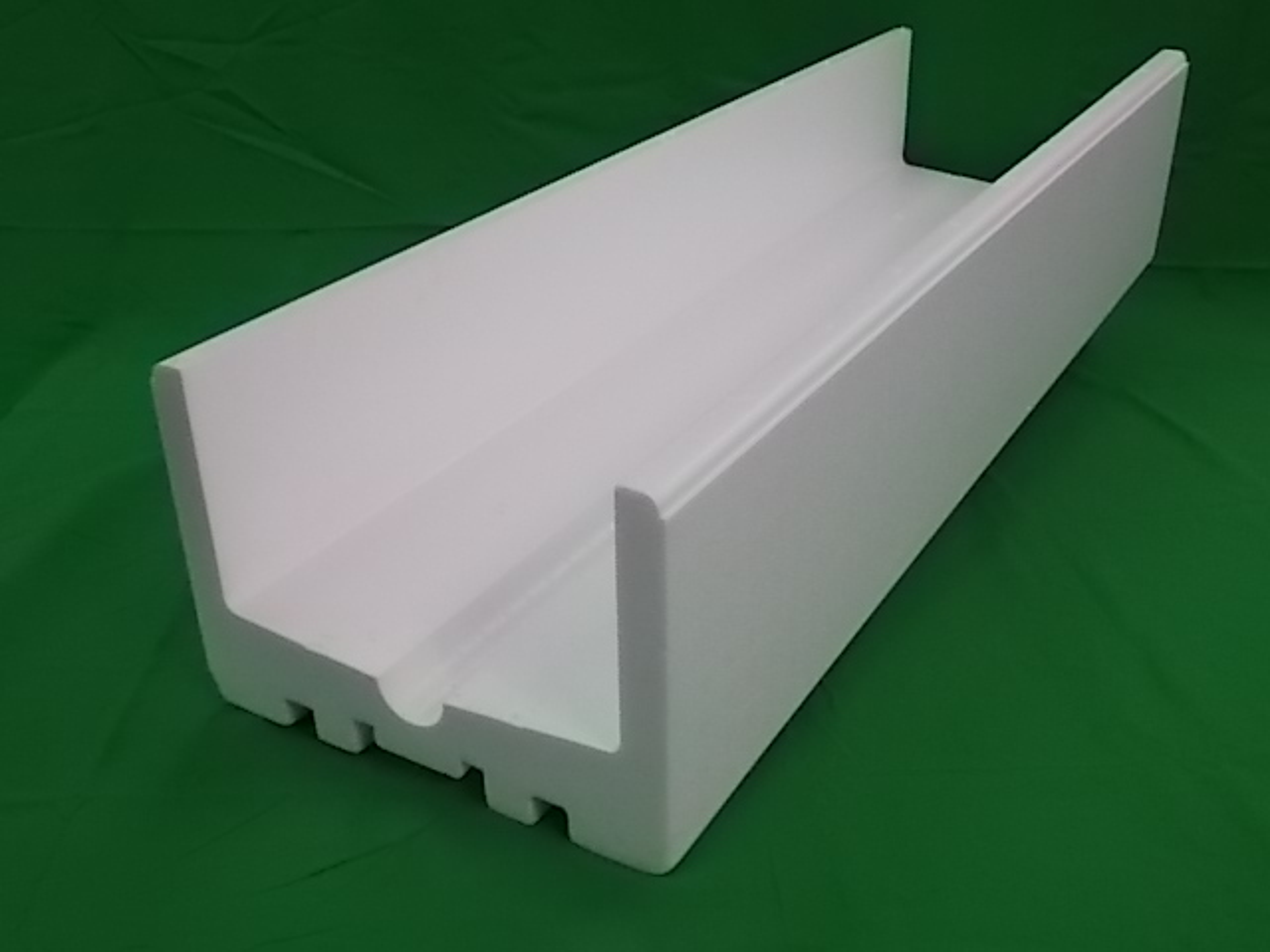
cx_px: 635
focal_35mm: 39
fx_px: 1431
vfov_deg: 36.8
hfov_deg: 47.9
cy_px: 476
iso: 400
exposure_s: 1/200
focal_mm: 6.9
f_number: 3.9
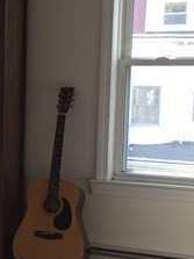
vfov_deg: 19.6
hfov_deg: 13.5
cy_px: 170
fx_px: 748
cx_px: -139
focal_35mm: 100
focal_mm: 4.15
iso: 50
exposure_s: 1/100
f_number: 2.2
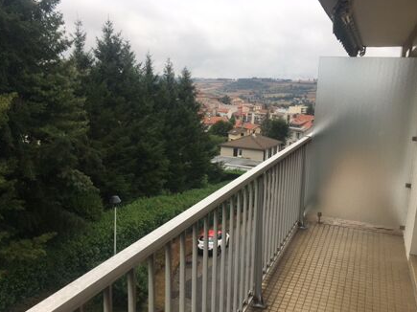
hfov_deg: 56.8
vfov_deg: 44.1
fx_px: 385
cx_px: 223
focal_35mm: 32
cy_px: 163
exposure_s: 1/458
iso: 25
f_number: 2.2
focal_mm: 4.15
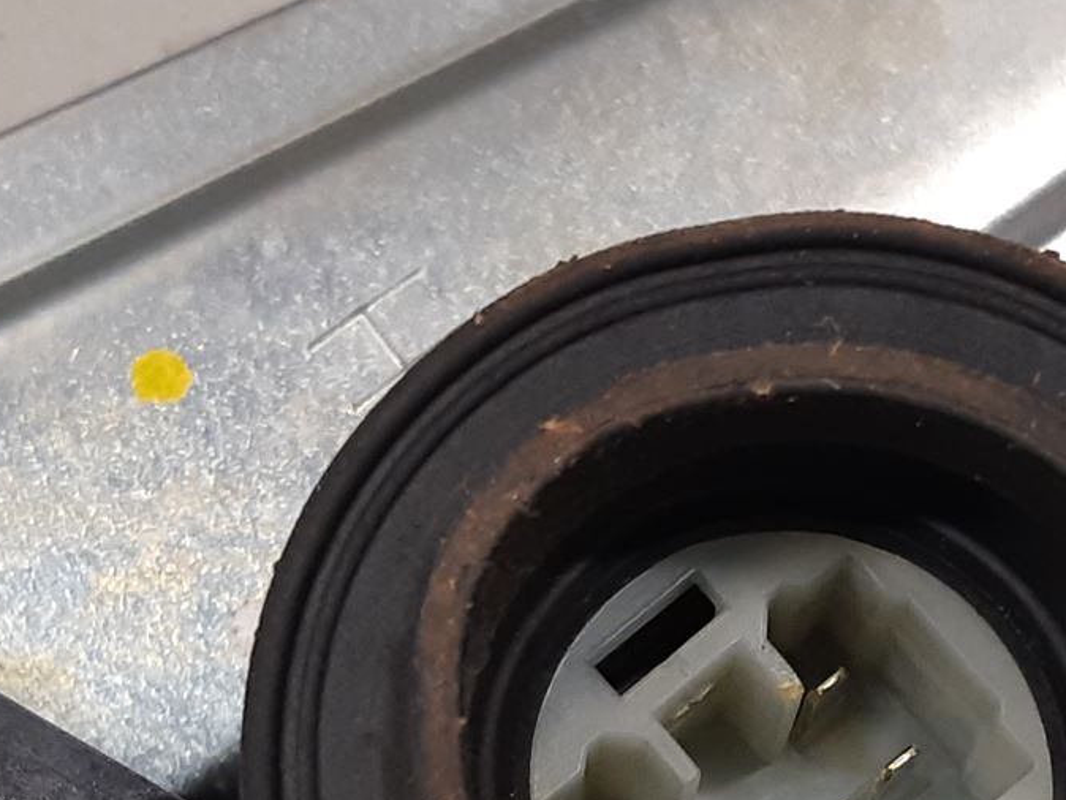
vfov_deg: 18.0
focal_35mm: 79
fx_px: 2434
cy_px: 870
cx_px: 686
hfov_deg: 24.6
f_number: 1.7
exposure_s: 1/50
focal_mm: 3.93
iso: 100
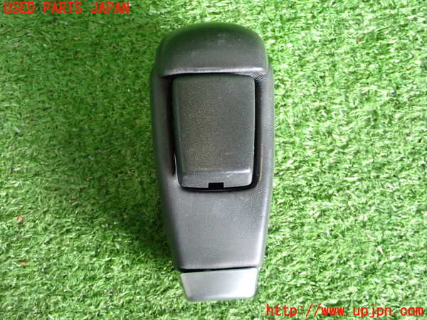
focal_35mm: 62
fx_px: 765
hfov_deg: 31.2
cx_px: 214
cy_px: 160
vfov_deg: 23.7
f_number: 3.6
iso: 800
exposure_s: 1/50
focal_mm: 11.09
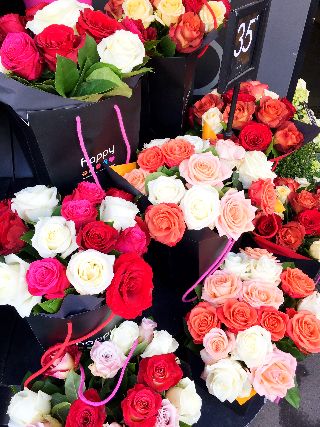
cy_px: 214
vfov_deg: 61.7
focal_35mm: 29
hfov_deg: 48.2
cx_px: 160
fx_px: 357
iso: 32
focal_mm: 4.15
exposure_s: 1/100
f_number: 2.2
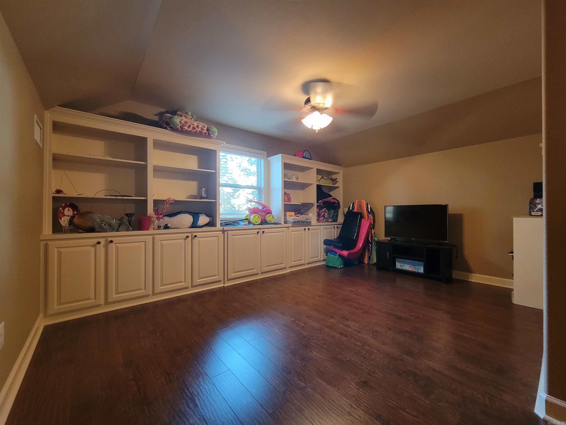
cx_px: 283
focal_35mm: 13
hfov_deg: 106.2
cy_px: 212
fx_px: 213
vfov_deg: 89.9
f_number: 2.2
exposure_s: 1/30
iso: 400
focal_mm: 2.2
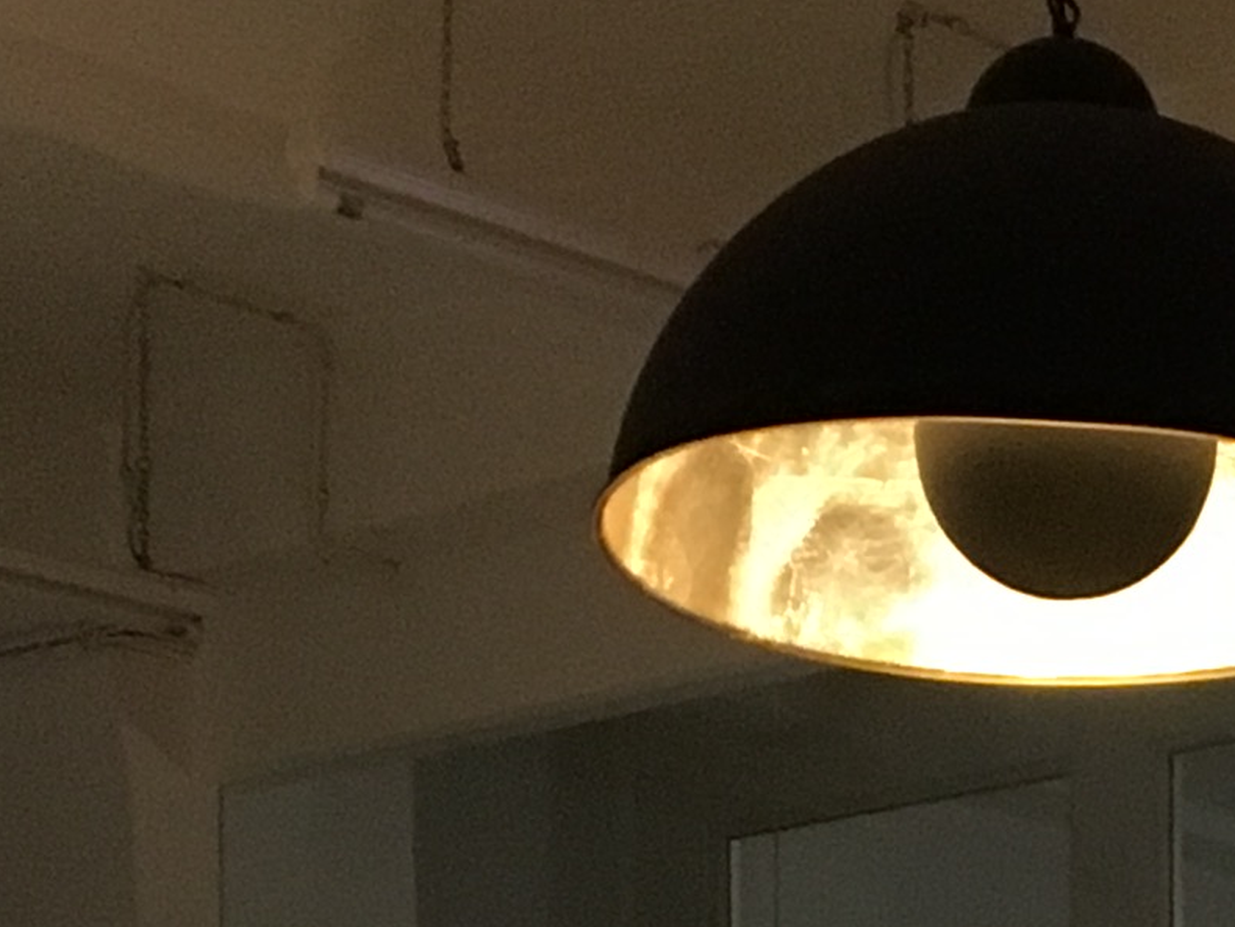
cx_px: 1257
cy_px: 1970
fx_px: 5282
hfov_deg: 13.1
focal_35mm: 148
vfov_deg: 9.3
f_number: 2.2
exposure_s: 1/17
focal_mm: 4.15
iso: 250
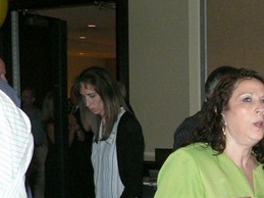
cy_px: 175
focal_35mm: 89
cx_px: 314
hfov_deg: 20.6
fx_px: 678
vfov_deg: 16.4
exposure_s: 1/60
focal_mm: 6
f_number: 2.8
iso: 200
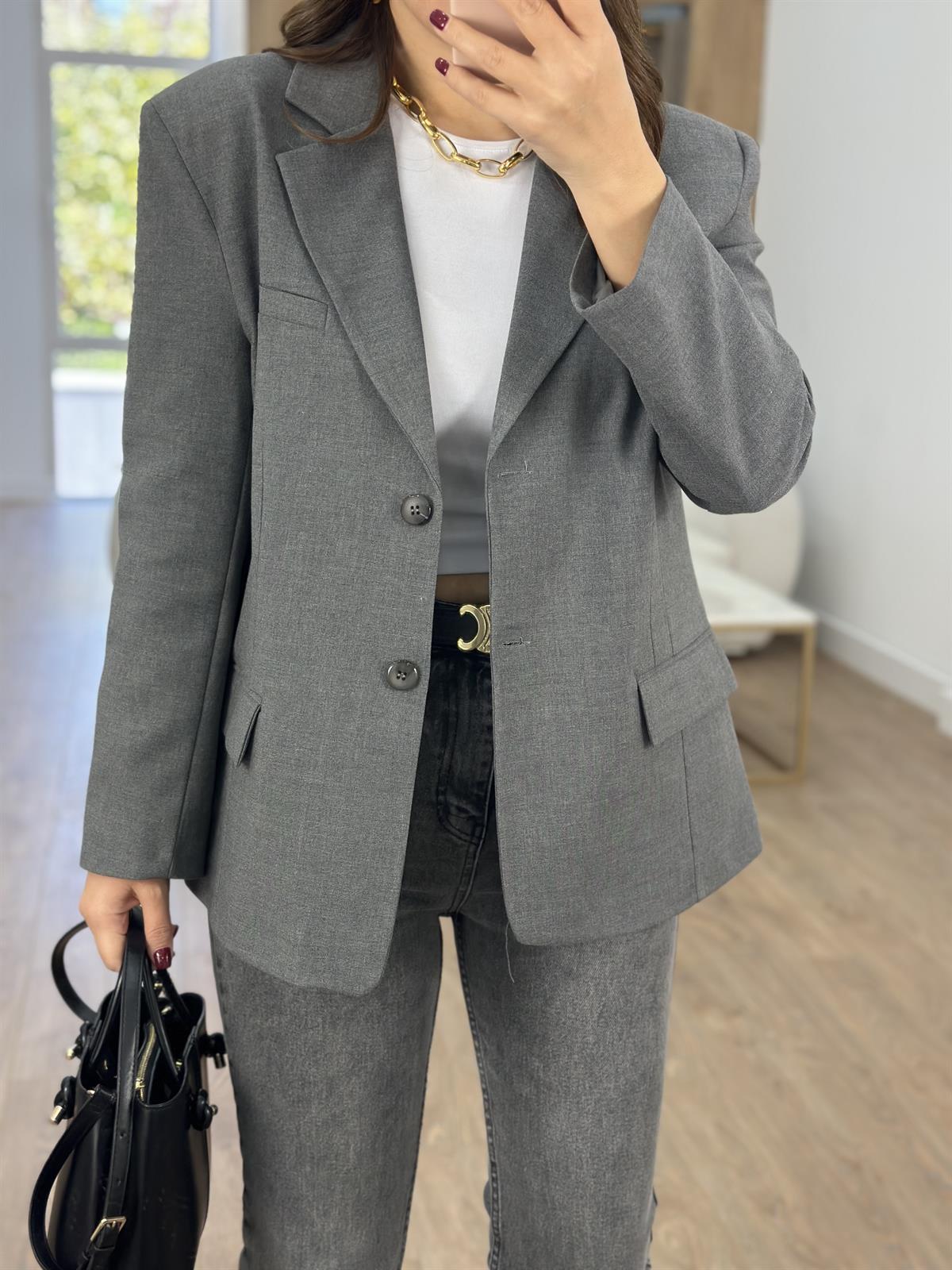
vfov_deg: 39.7
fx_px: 1760
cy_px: 635
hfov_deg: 30.3
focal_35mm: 48
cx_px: 476
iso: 80
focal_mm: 6.86
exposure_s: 1/244
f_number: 1.78
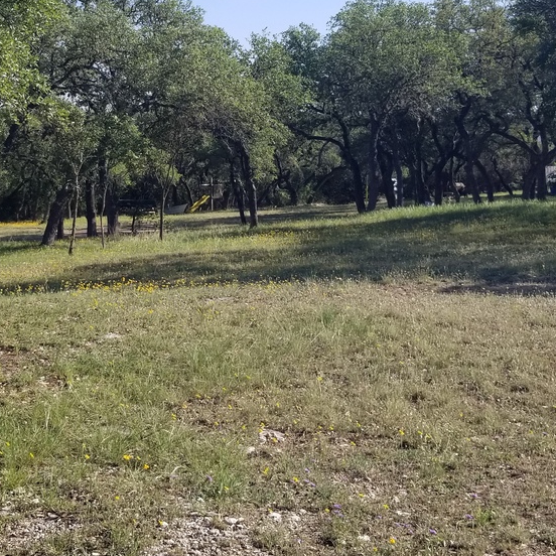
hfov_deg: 28.4
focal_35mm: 60
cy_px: 192
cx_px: 170
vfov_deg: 28.4
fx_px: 1090
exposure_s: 1/1832
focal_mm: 4.25
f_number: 1.7
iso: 50
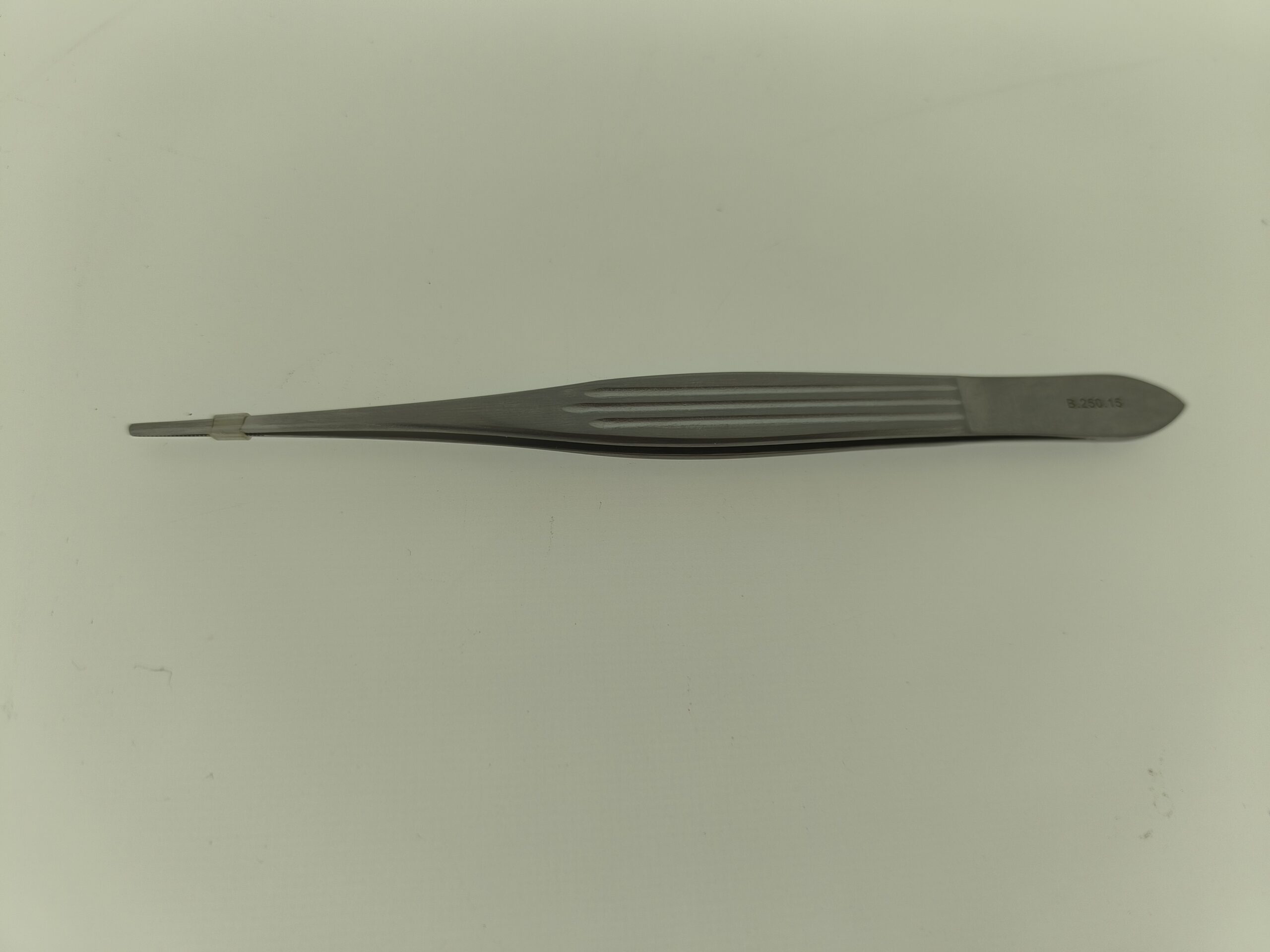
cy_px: 476
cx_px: 635
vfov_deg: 58.9
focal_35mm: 23
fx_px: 844
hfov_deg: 73.9
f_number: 1.65
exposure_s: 1/209
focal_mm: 6.14
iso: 50
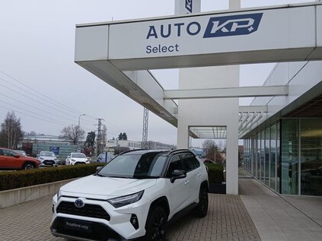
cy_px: 138
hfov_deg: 59.8
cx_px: 144
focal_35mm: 30
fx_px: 279
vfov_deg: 46.6
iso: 25
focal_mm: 3.98
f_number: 1.8
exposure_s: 1/100
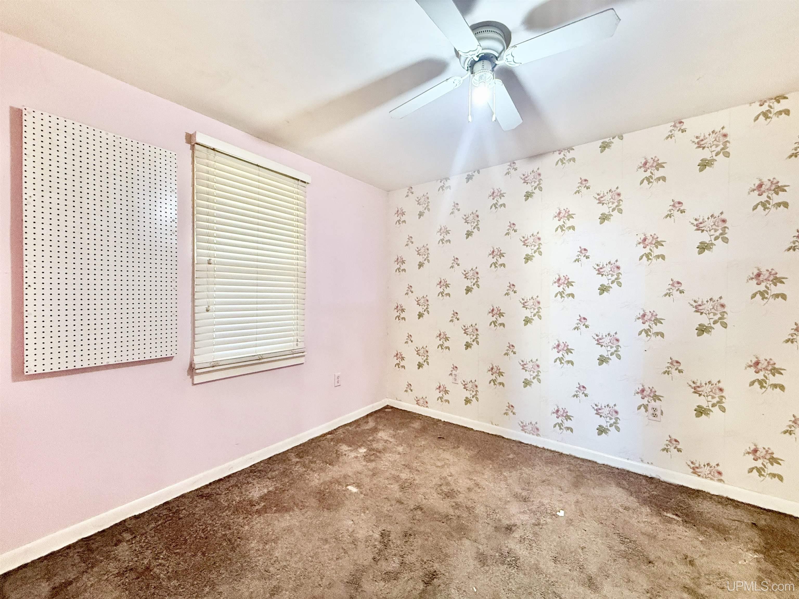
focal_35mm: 14
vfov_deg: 85.7
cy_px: 300
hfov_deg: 102.1
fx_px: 323
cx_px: 400
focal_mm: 2.22
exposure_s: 1/60
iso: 400
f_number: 2.2
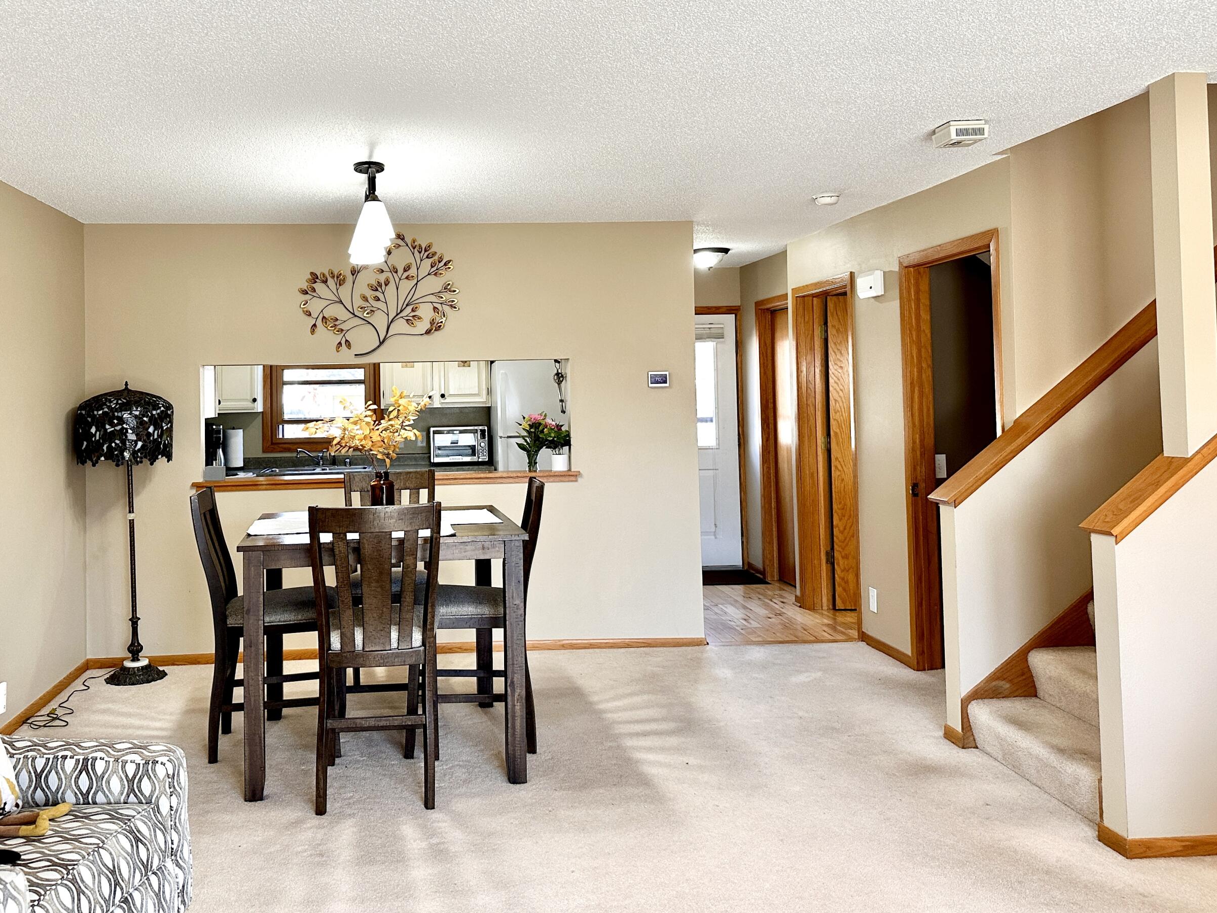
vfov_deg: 46.5
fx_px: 1055
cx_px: 476
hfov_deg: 59.4
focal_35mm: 30
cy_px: 359
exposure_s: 1/120
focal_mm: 6.86
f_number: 1.78
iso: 160
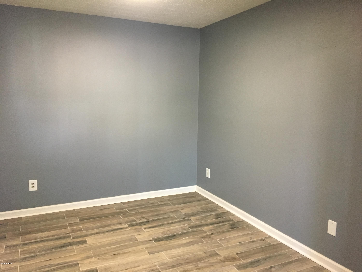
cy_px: 136
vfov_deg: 48.2
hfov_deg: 61.7
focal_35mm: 29
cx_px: 181
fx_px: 303
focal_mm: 4.15
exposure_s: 1/30
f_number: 2.2
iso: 160
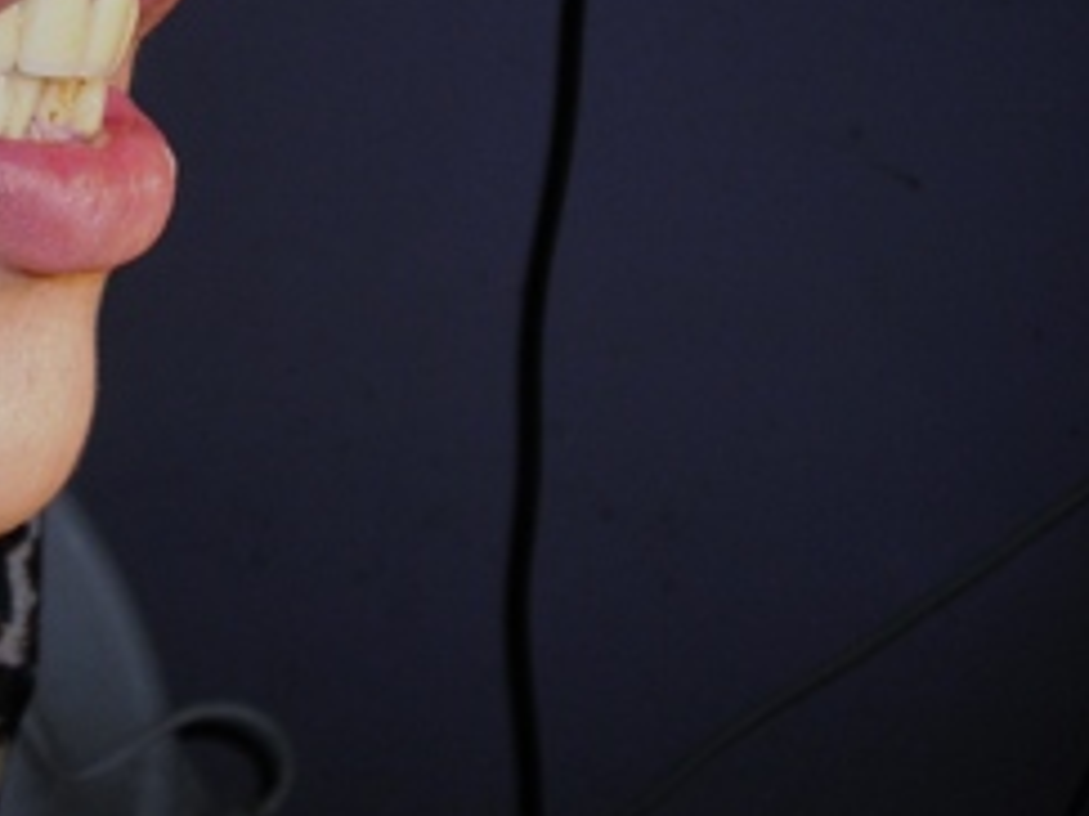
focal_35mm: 70
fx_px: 2201
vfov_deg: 20.7
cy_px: 148
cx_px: 94
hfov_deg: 26.8
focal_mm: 6.3
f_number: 3.2
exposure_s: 1/60.1
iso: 50
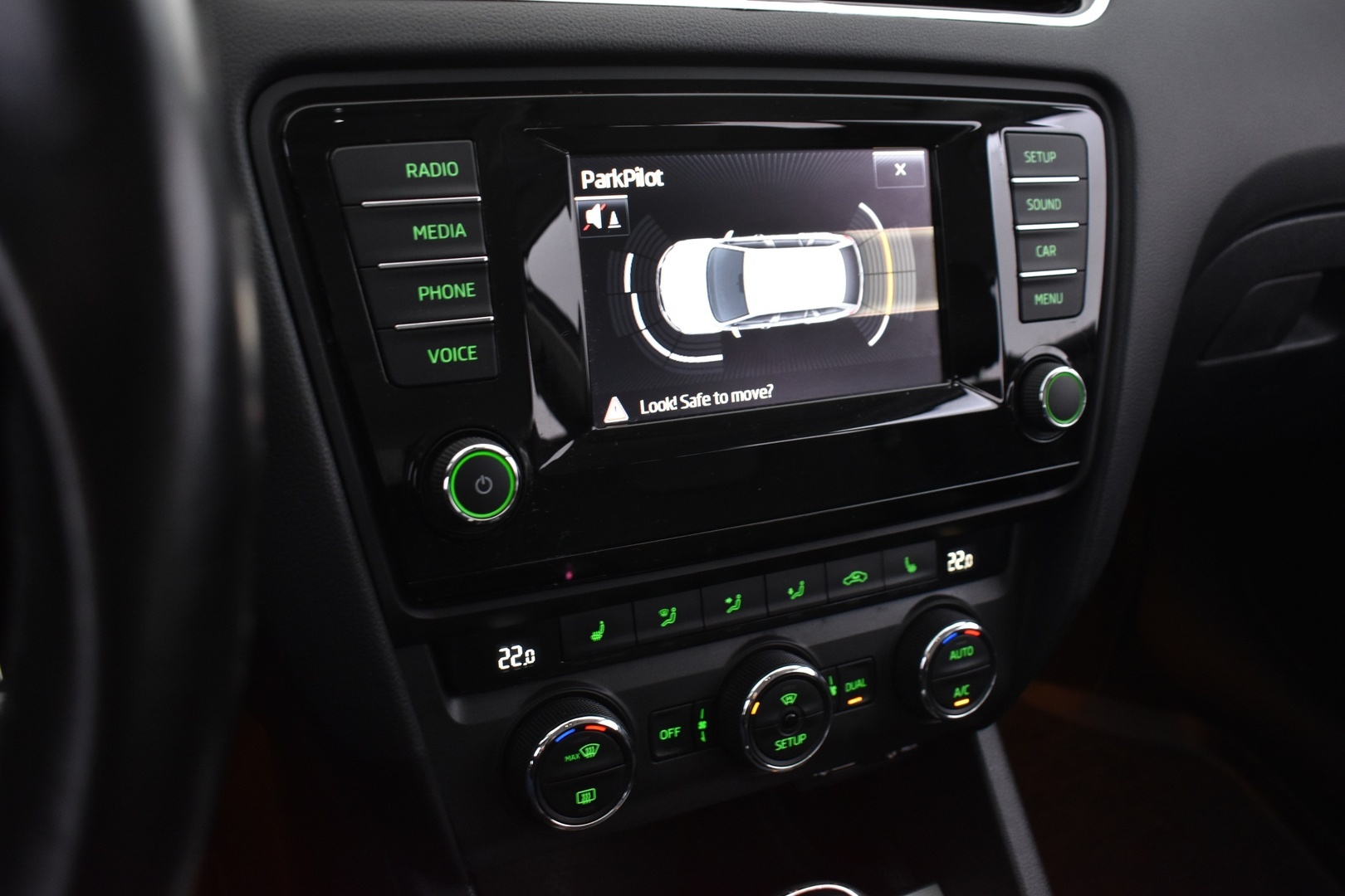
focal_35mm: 33
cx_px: 672
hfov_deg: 57.2
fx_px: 1233
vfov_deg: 40.0
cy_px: 448
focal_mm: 22
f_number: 5
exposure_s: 1/10
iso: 1250
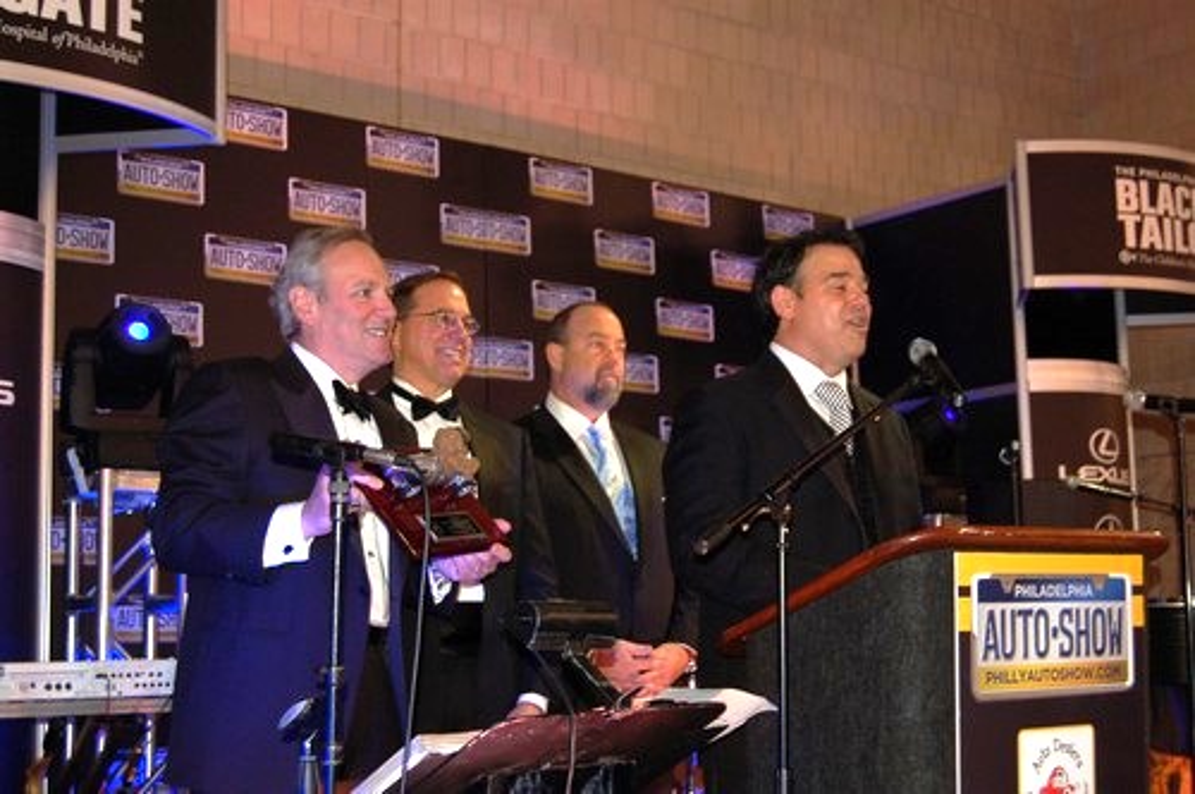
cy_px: 397
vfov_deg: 23.7
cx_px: 598
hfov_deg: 35.1
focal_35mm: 57
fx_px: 1890
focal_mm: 38
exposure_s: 1/60
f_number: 4.8
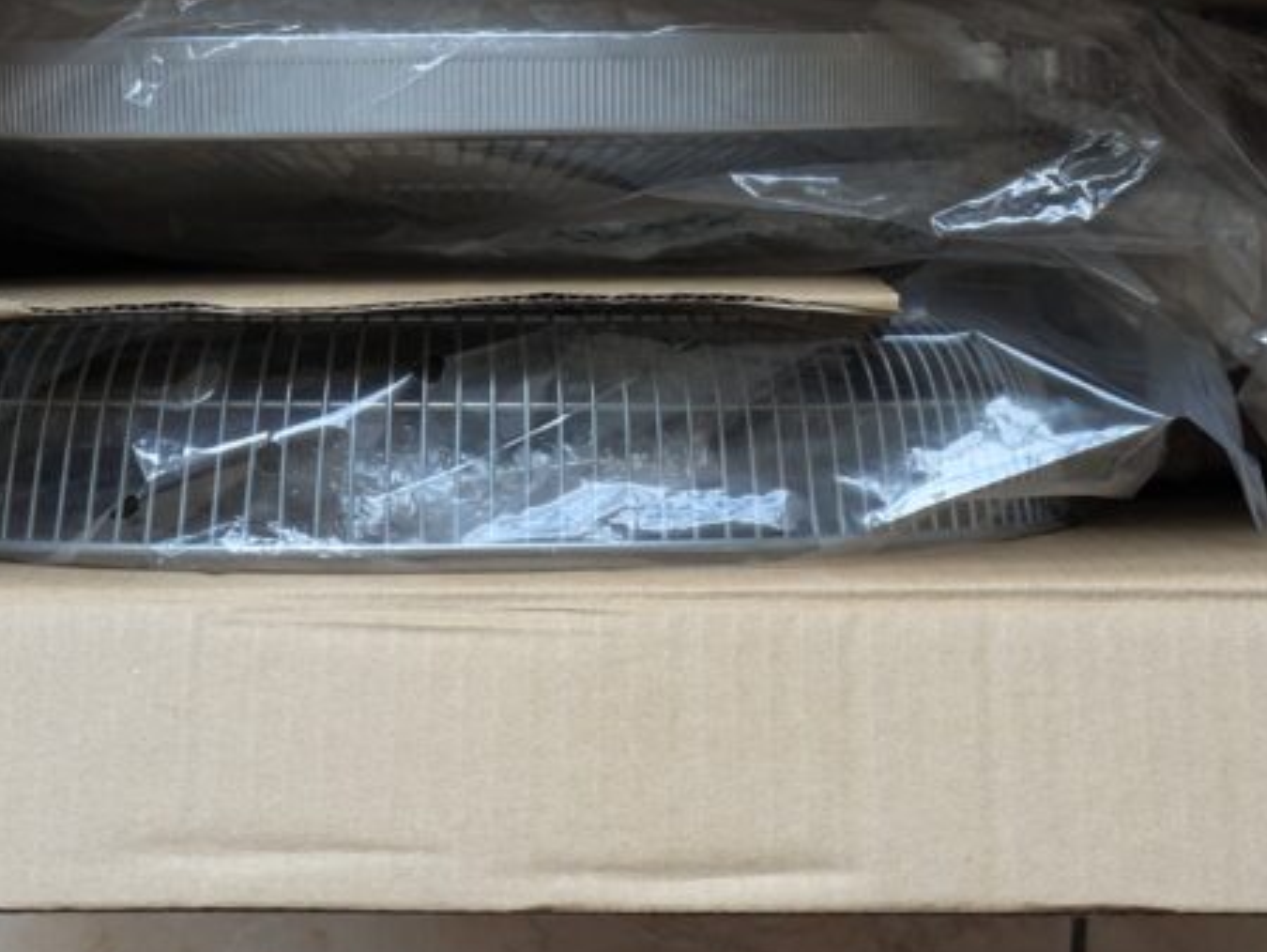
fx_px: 4248
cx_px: 710
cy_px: 224
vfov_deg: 12.7
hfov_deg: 17.0
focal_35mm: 116
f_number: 1.89
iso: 52
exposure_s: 1/120
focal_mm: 5.43
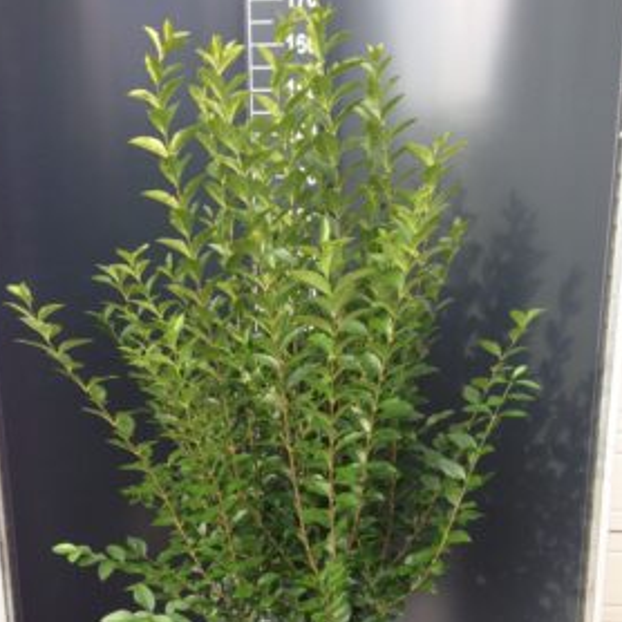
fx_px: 854
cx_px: 302
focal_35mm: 42
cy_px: 400
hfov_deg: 40.0
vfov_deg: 39.7
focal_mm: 4.12
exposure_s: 1/160
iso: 50
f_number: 2.4
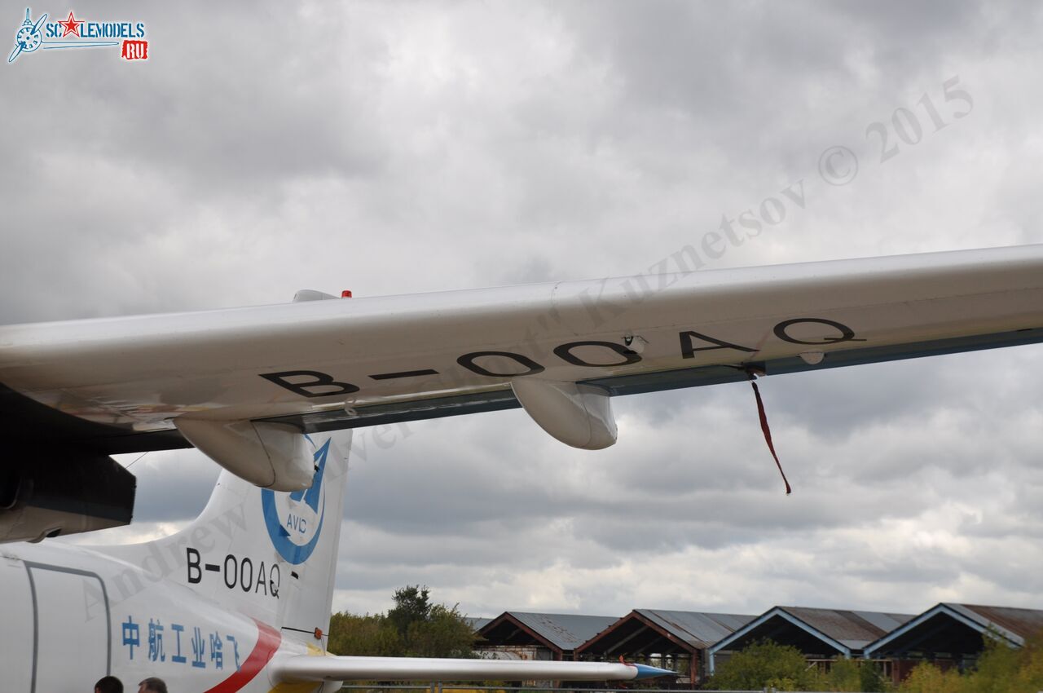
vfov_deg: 18.1
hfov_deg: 27.0
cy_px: 346
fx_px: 2170
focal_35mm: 75
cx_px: 522
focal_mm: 50
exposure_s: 1/250
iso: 200
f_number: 8
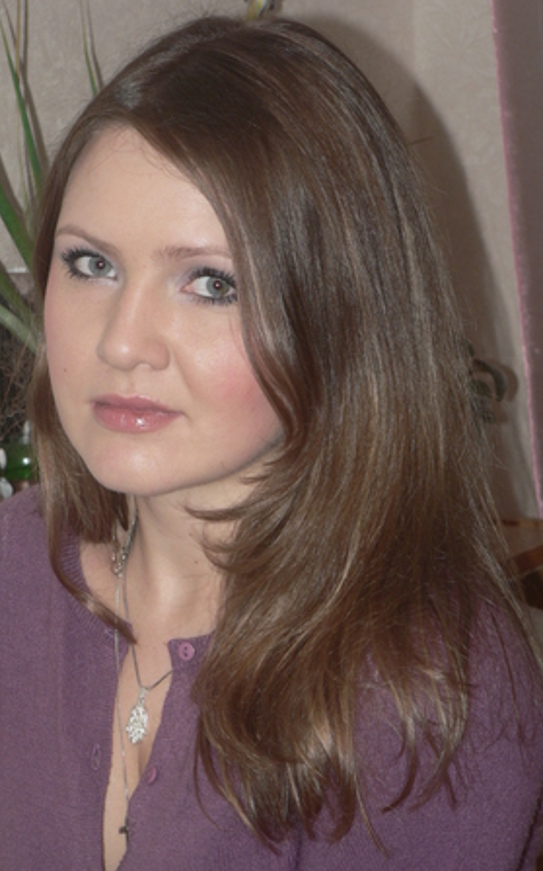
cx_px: 239
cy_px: 435
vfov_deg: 16.7
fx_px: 2963
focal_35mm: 125
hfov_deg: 10.5
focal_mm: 19.5
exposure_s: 1/125
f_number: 3.2
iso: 100
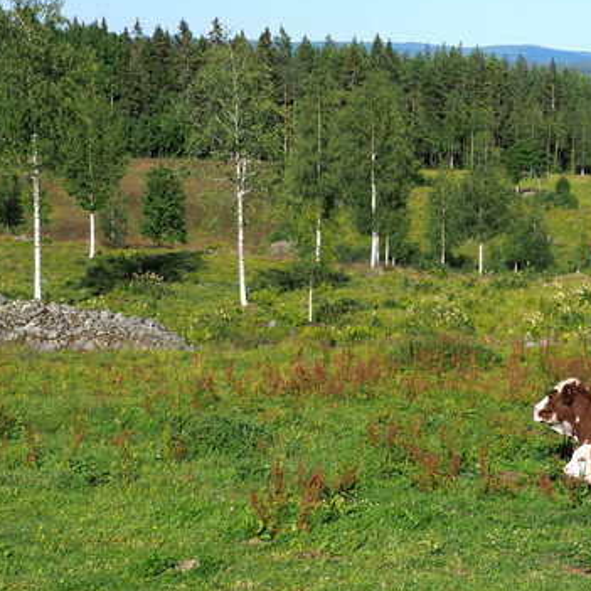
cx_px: 662
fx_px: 1680
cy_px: 246
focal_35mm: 87
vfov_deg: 19.9
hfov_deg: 19.1
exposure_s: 1/640
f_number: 8
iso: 200
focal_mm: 18
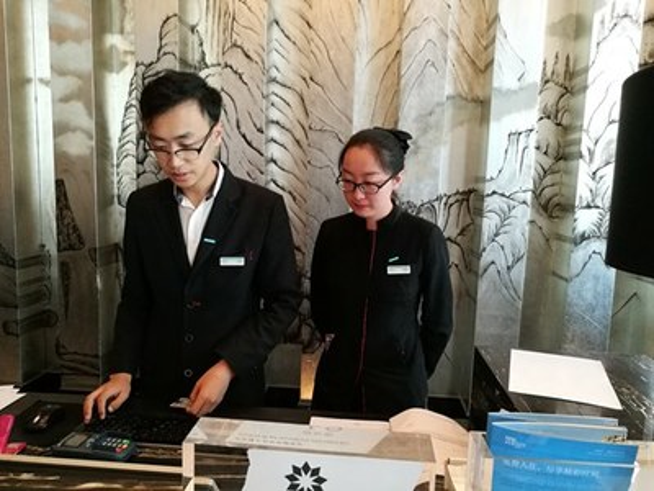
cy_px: 246
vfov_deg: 51.4
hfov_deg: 65.3
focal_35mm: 27
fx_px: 510
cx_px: 327
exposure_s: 1/24
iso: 400
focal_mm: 4.5
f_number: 2.2
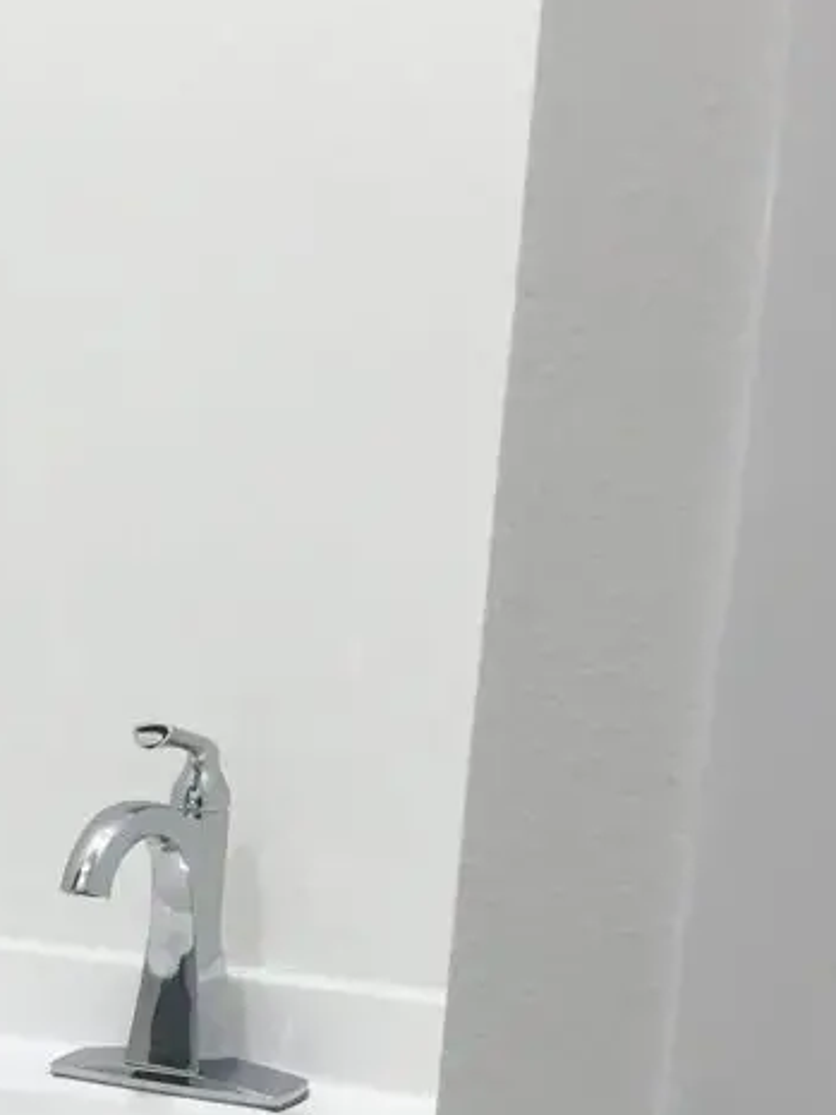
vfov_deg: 23.2
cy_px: 1156
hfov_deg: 17.5
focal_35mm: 80
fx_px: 2575
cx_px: -180
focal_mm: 3.3
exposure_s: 1/30
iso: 32
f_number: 2.4
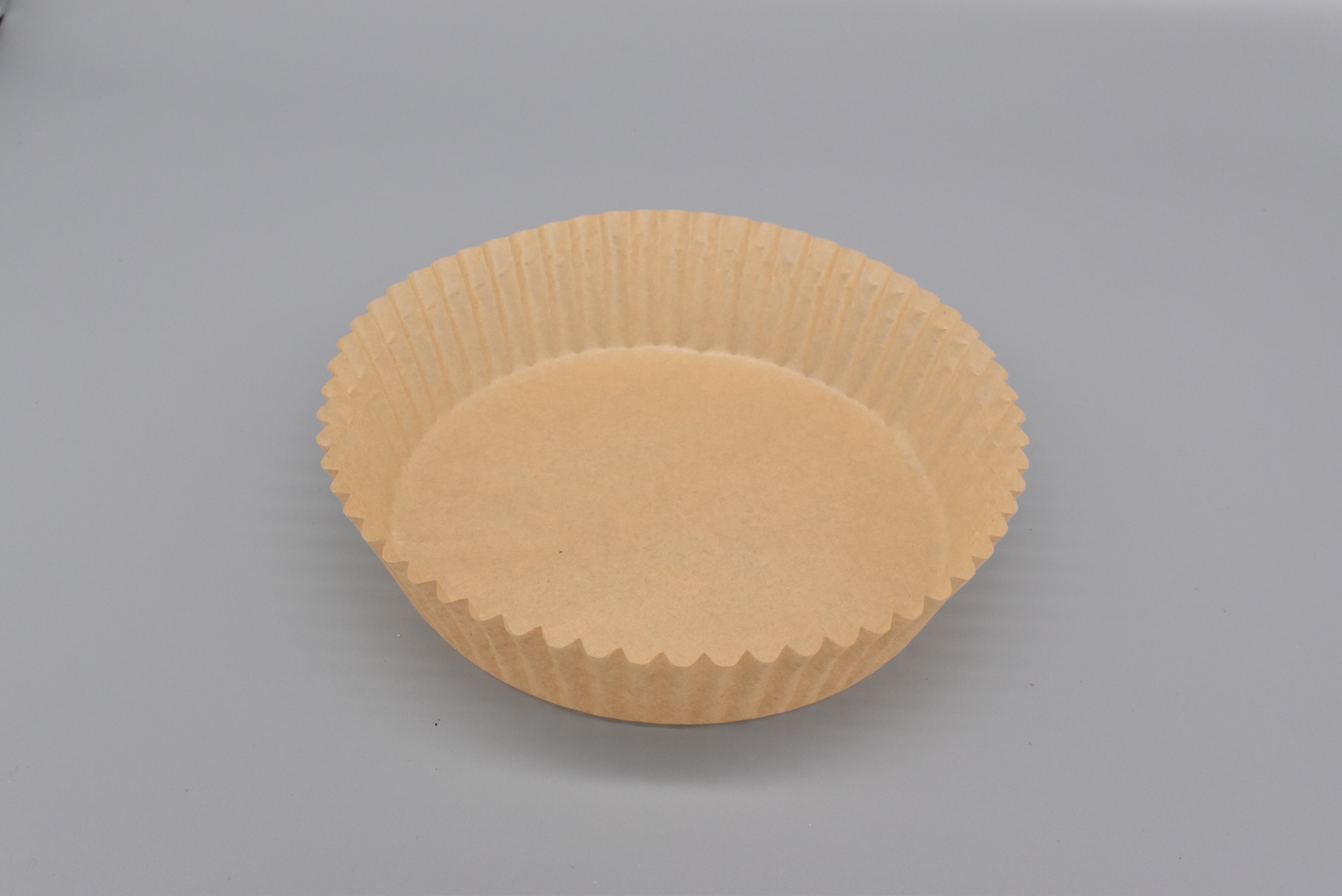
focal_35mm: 45
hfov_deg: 43.6
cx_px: 671
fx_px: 1678
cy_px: 448
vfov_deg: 29.9
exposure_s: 1/200
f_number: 10
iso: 1250
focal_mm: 30
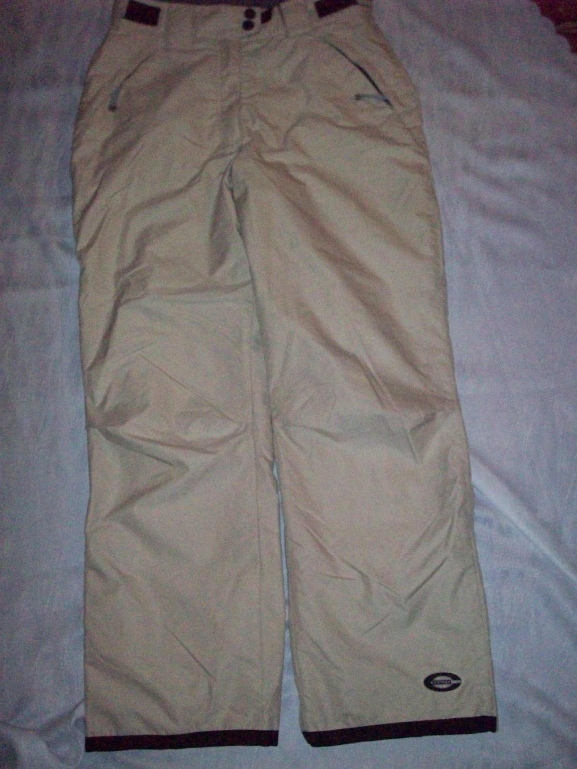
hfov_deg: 38.7
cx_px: 288
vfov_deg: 50.1
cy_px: 384
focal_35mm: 37
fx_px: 822
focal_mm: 6.2
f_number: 2.8
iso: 800
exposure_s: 1/128
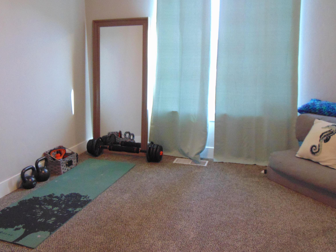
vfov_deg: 42.9
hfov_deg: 55.2
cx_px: 145
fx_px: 320
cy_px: 129
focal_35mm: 33
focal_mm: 4.5
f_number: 3
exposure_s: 1/30
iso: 320
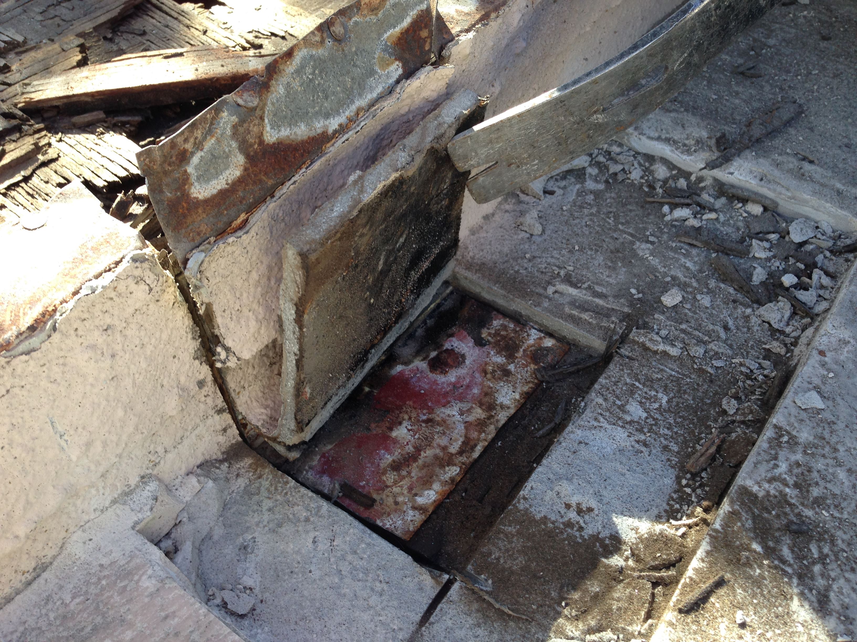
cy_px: 321
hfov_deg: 55.4
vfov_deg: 42.9
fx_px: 817
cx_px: 428
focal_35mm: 33
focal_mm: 4.12
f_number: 2.4
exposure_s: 1/194
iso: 50
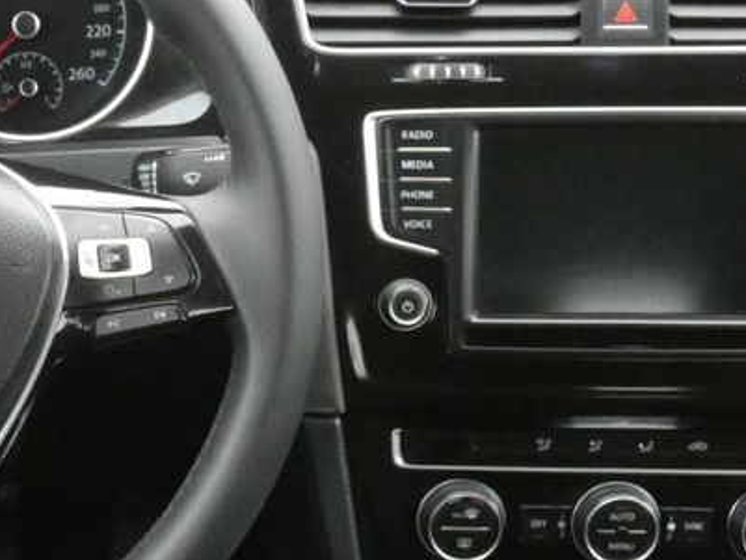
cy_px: 353
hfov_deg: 20.5
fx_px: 1983
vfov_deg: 16.0
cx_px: -37
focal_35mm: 92
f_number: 5.6
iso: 1250
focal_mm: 6.5
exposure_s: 1/80
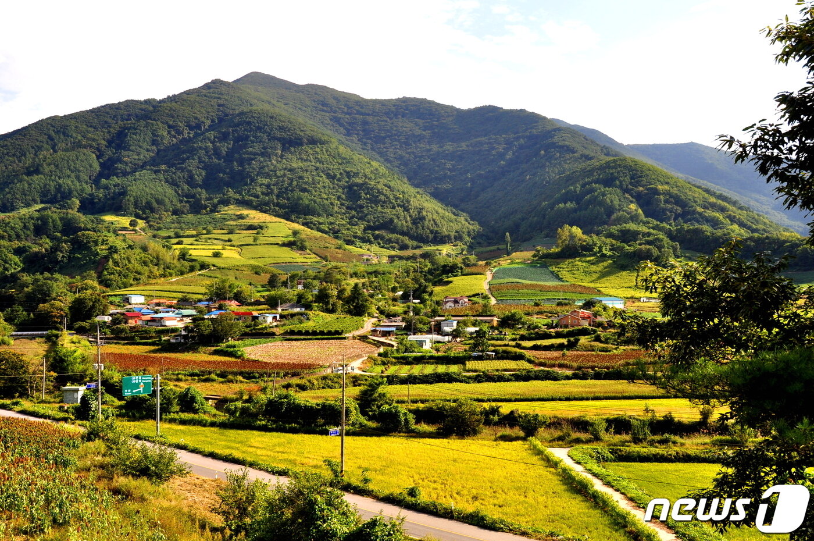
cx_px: 407
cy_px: 270
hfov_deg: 53.2
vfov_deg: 36.8
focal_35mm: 36
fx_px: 813
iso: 200
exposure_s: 1/200
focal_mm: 24
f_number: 10
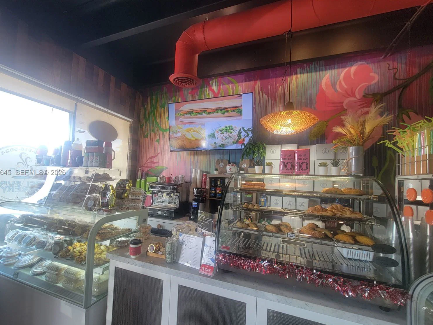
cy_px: 173
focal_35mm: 14
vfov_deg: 85.6
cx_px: 208
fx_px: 175
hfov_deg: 102.0
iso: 64
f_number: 2.2
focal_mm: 2.2
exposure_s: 1/60
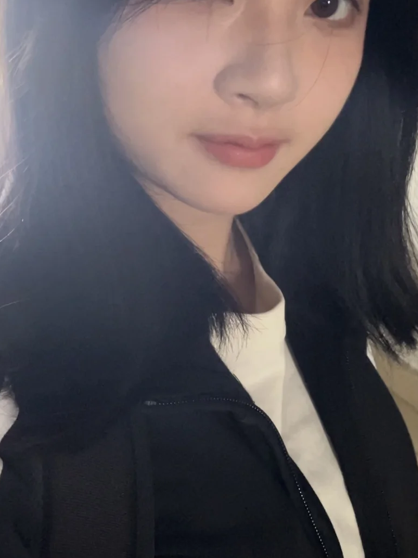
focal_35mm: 42
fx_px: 677
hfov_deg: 34.1
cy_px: 225
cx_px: 273
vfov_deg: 44.6
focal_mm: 2.69
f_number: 1.9
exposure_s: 1/28
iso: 640
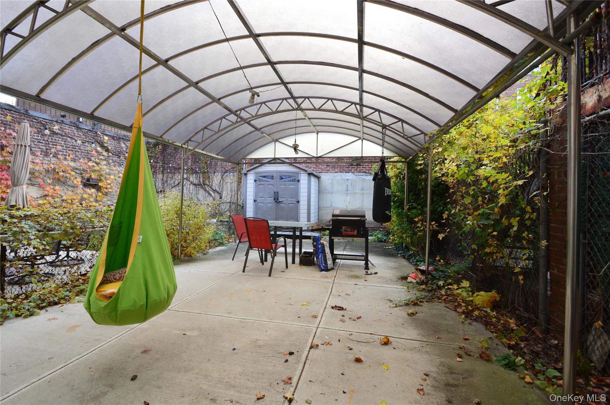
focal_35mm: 15
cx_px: 305
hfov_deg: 100.4
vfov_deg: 77.2
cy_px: 202
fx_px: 254
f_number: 8
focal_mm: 10
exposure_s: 1/60
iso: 400
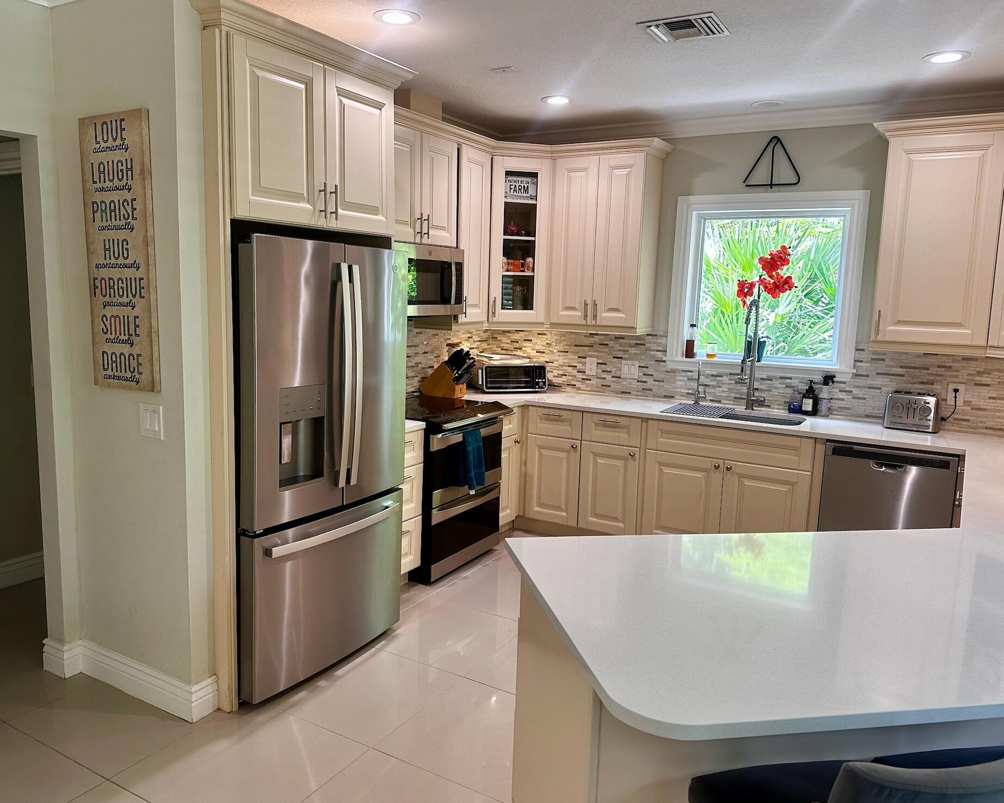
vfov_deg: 54.9
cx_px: 479
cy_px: 398
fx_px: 773
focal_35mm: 26
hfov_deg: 66.0
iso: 160
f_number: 1.78
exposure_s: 1/120
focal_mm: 6.86
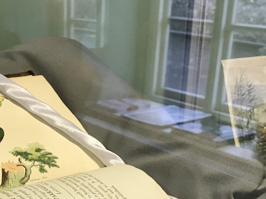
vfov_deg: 22.4
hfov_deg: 29.9
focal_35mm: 64
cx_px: 71
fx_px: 492
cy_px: 180
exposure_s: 1/33
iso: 25
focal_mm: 3.99
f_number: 1.8
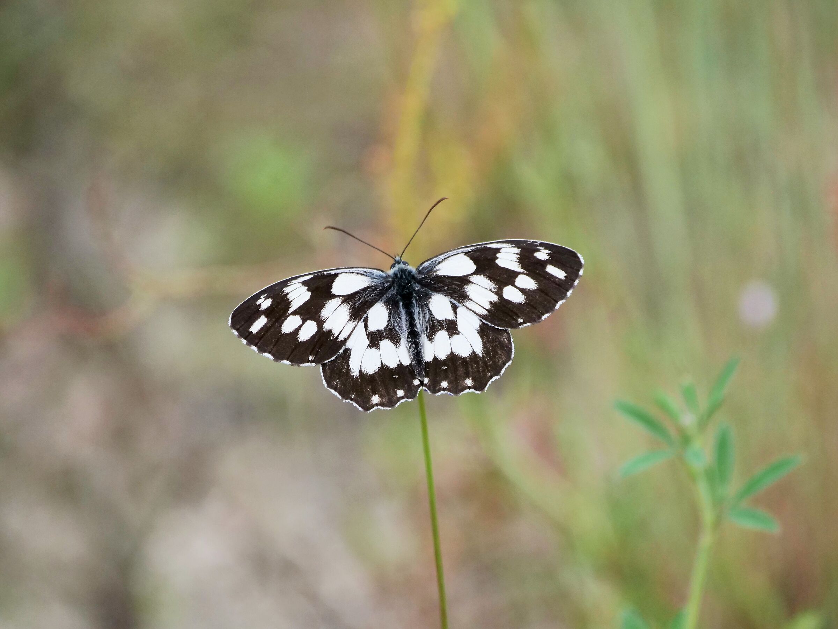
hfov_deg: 2.5
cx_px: 419
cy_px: 314
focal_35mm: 800
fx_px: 19367
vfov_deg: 1.9
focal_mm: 400
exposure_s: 1/1600
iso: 400
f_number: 6.3
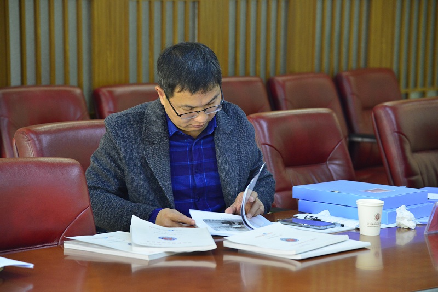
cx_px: 219
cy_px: 146
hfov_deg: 17.1
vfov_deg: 11.4
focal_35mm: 120
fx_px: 1460
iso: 3200
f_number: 5
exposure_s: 1/100
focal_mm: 120
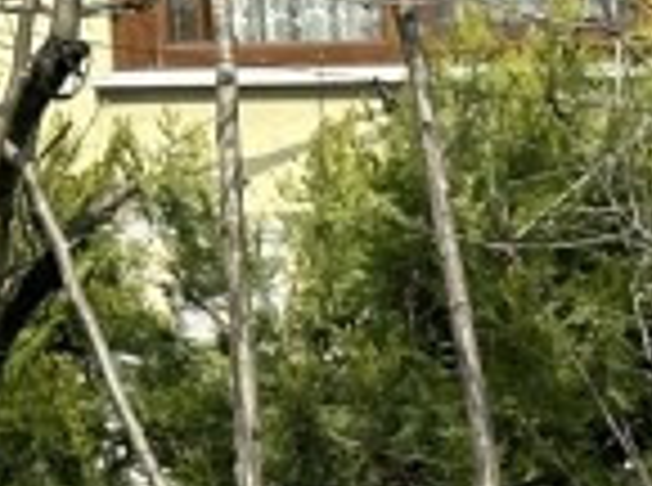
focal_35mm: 340
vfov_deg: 4.3
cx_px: 2100
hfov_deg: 5.4
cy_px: 868
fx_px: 6388
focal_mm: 6.86
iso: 64
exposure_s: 1/2469
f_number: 1.78
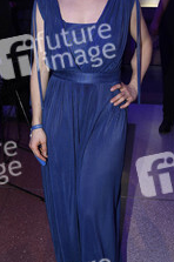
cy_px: 110
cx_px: 89
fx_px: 313
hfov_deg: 31.1
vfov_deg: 45.3
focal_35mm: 43
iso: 1000
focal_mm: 24
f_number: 5.6
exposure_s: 1/50
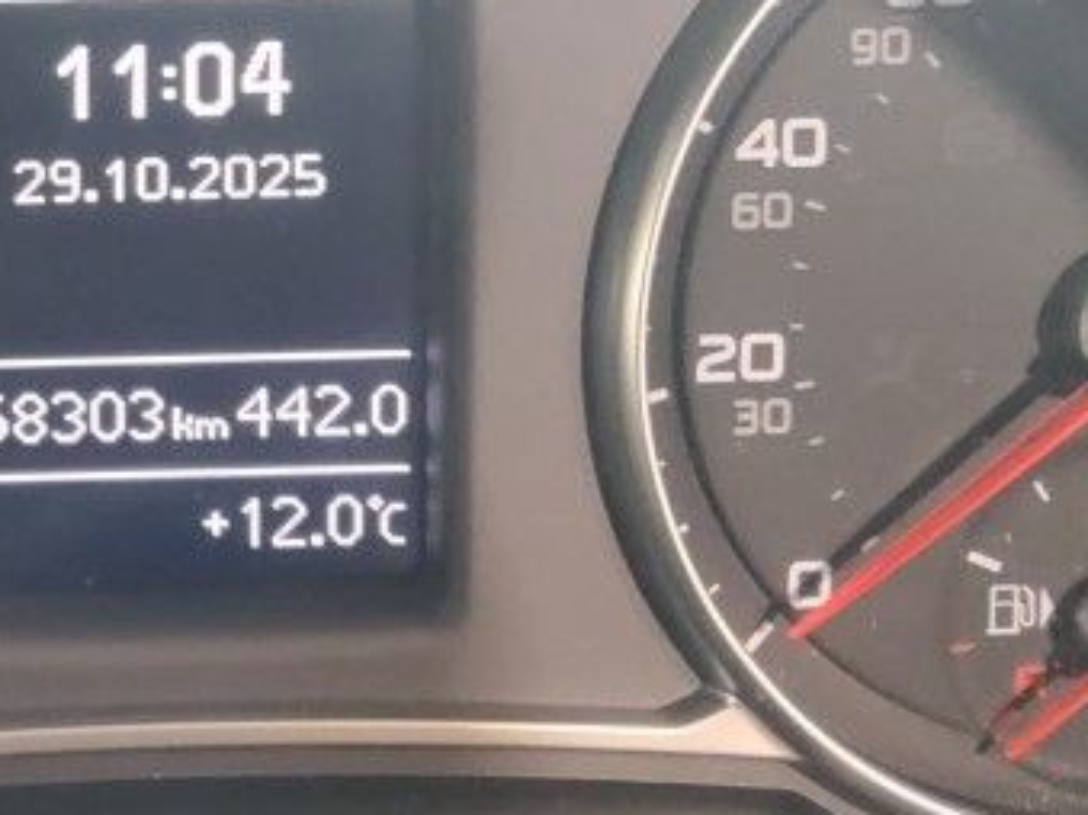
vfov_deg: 16.0
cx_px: -144
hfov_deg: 20.2
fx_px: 2891
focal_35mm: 92
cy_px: 282
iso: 1250
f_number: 2
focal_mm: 3.08
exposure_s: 1/25
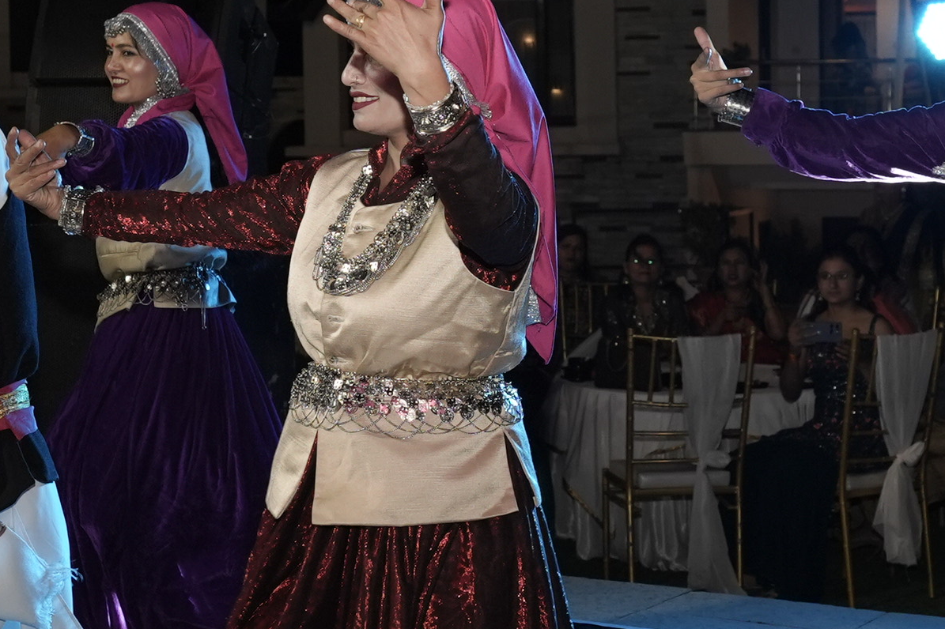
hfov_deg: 23.1
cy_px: 262
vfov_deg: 15.5
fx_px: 2309
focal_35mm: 88
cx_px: 503
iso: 800
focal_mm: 20
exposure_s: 1/200
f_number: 3.2
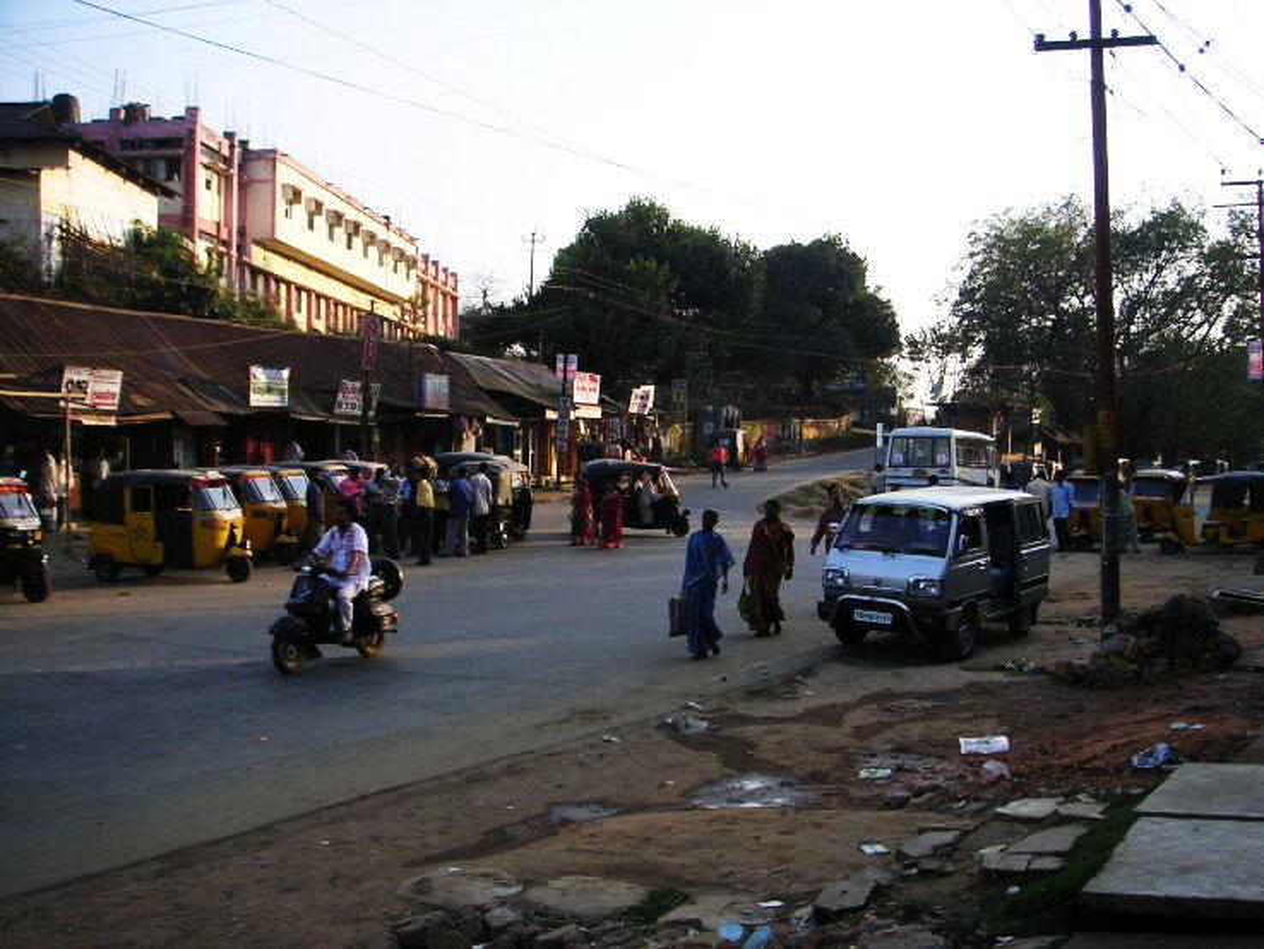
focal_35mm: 38
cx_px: 632
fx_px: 1388
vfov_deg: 37.7
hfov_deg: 49.0
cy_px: 474
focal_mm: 6
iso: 50
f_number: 2.8
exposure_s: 1/250
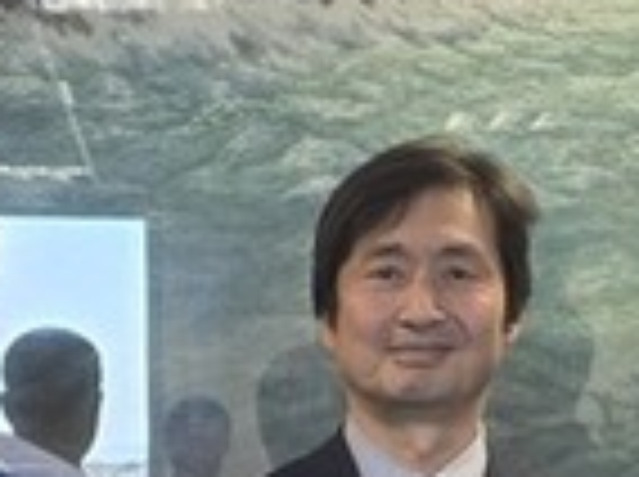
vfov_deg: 9.7
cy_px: 785
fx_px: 2691
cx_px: 234
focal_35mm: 146
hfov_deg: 13.5
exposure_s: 1/50
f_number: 1.7
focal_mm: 6.25
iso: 125
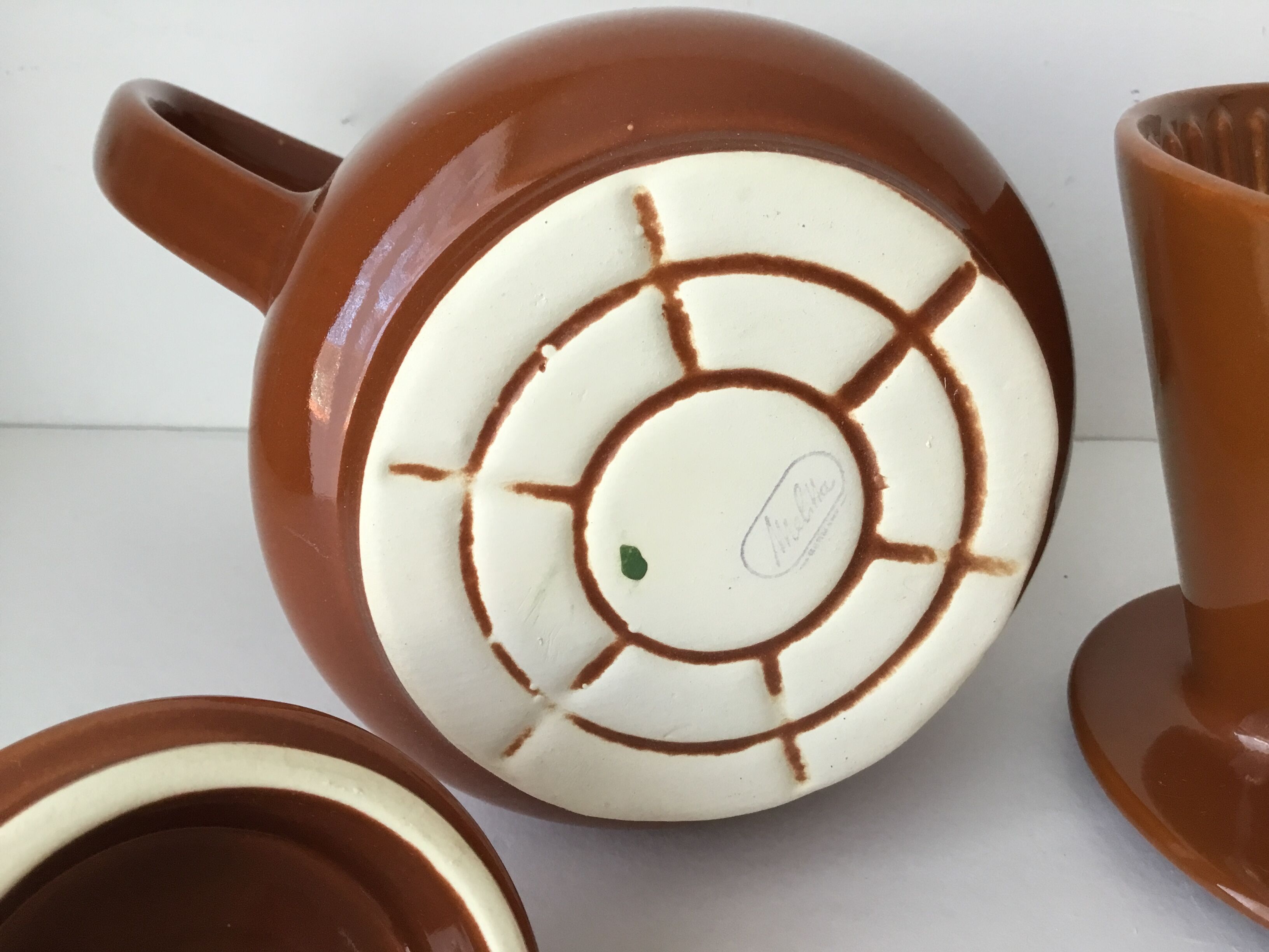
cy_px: 476
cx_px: 634
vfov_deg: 45.4
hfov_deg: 58.4
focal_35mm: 31
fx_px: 1136
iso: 80
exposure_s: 1/33
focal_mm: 3.3
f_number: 2.4
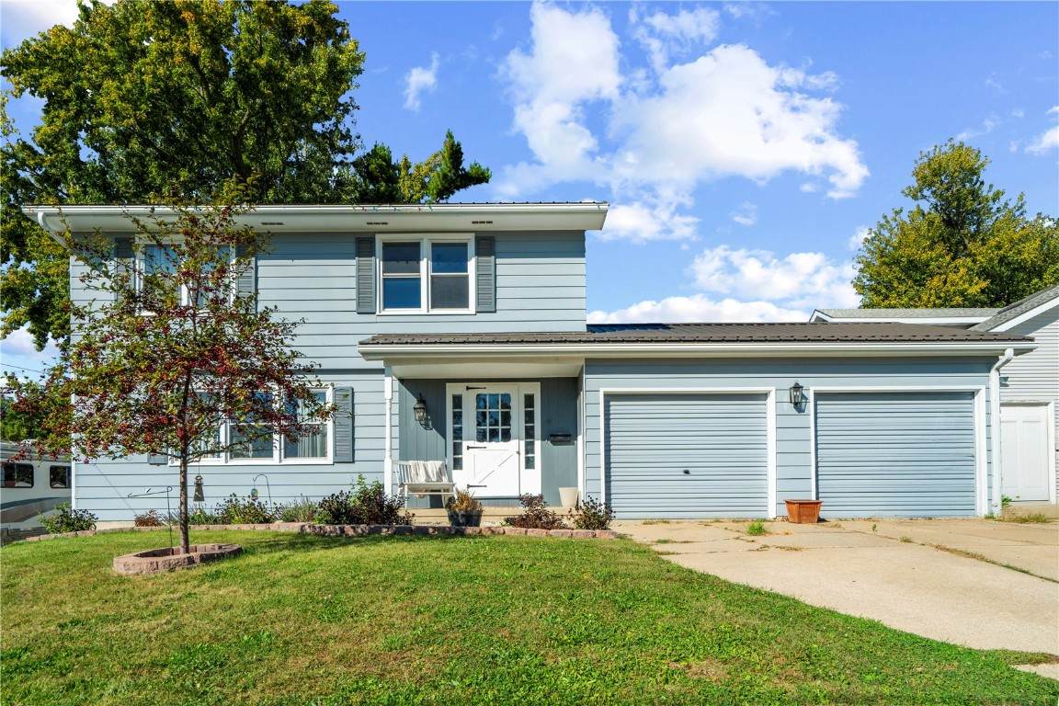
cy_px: 353
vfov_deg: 57.2
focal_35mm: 22
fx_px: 647
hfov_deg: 78.6
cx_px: 530
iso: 400
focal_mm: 22
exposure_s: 1/400
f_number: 10
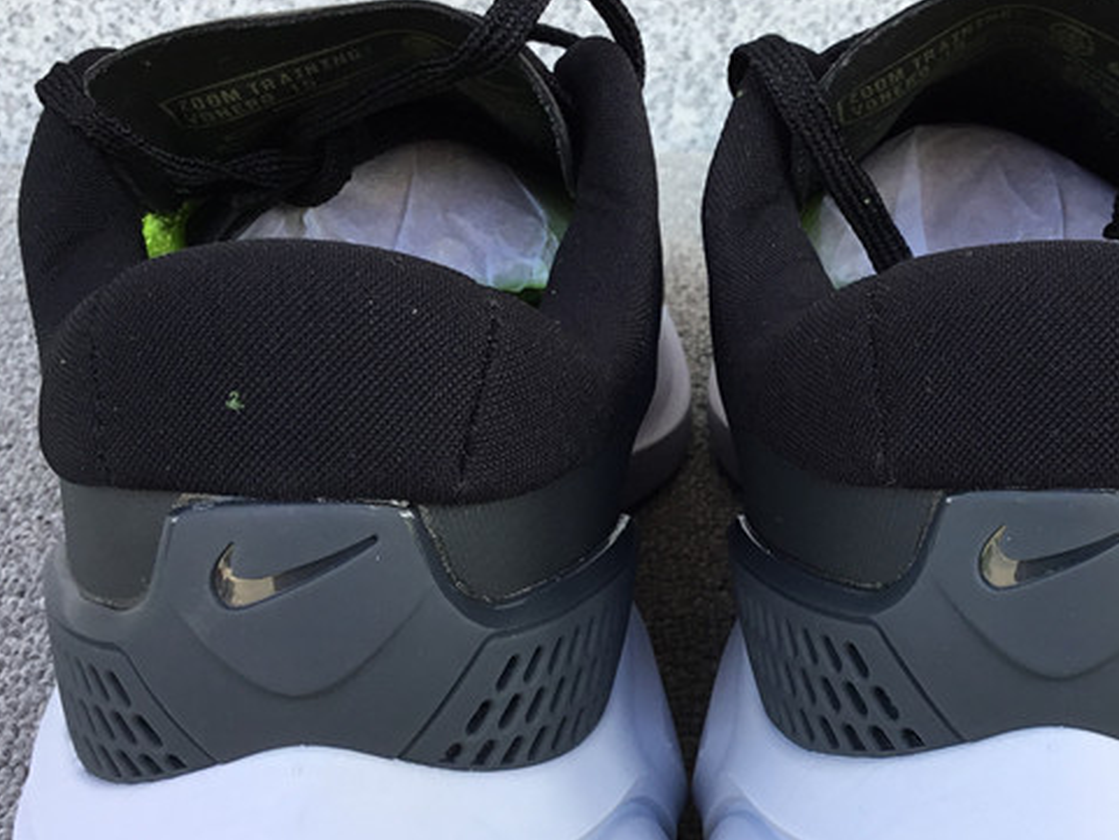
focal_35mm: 58
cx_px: 770
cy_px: 529
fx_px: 1875
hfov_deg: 32.9
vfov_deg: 25.2
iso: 25
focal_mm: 3.3
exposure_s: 1/100
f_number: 2.4
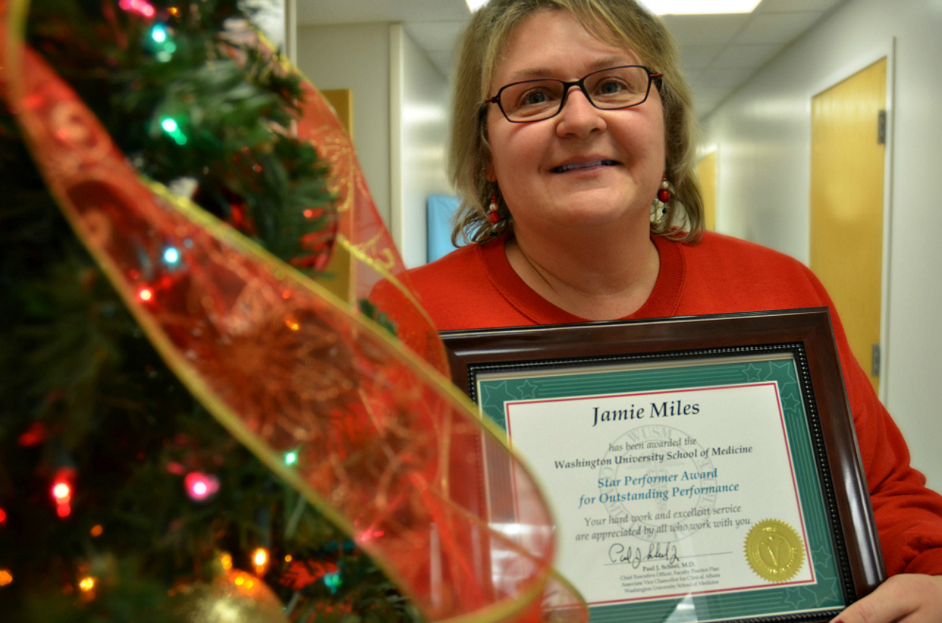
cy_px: 312
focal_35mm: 33
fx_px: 861
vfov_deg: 39.8
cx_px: 471
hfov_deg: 57.3
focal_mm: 22
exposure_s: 1/60
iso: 800
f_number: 4
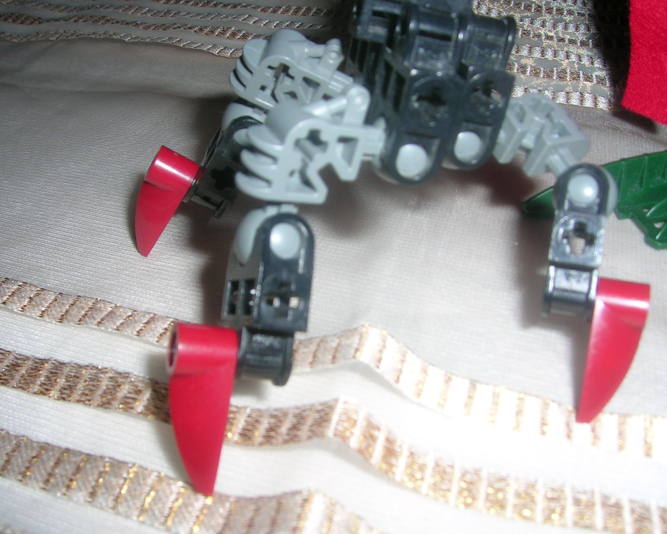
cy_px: 267
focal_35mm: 37
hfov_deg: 49.1
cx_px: 320
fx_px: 730
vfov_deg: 40.1
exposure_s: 1/60.1
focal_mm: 5.4
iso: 50
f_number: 4.8
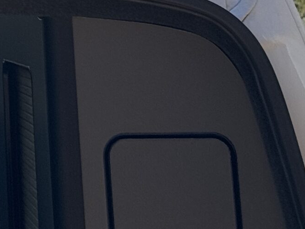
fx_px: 1630
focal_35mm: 185
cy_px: -191
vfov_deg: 7.8
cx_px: -225
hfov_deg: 10.2
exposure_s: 1/5848
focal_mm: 6.76
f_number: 1.78
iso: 64
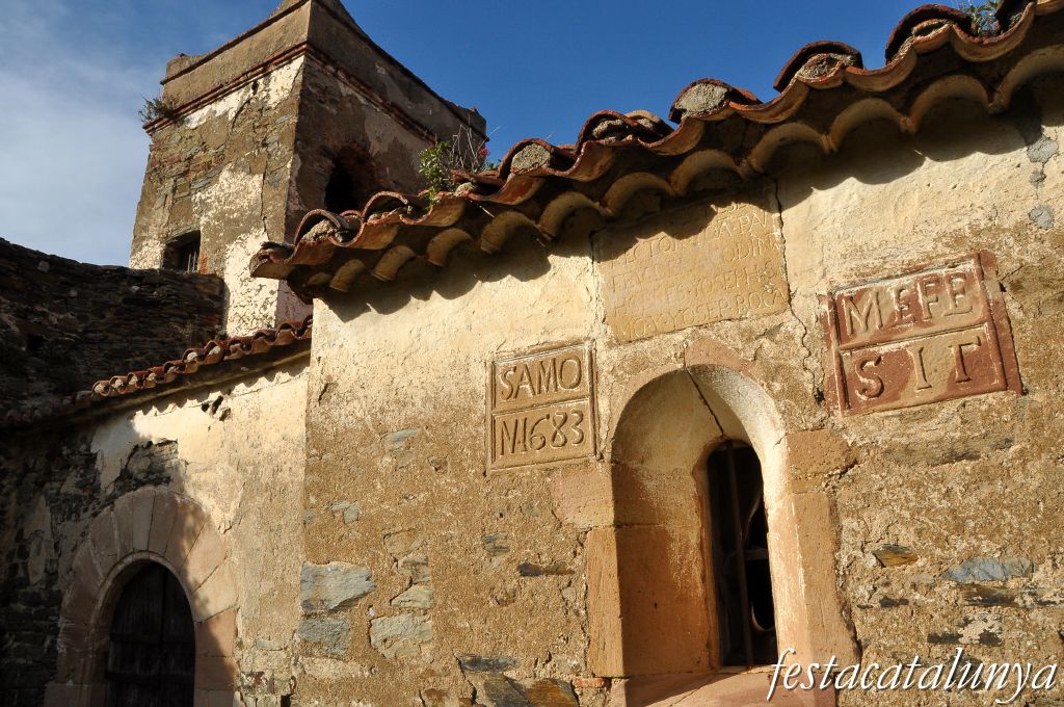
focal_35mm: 27
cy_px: 354
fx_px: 797
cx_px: 532
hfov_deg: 67.4
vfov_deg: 47.8
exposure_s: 1/640
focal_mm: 18
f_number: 13
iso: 500
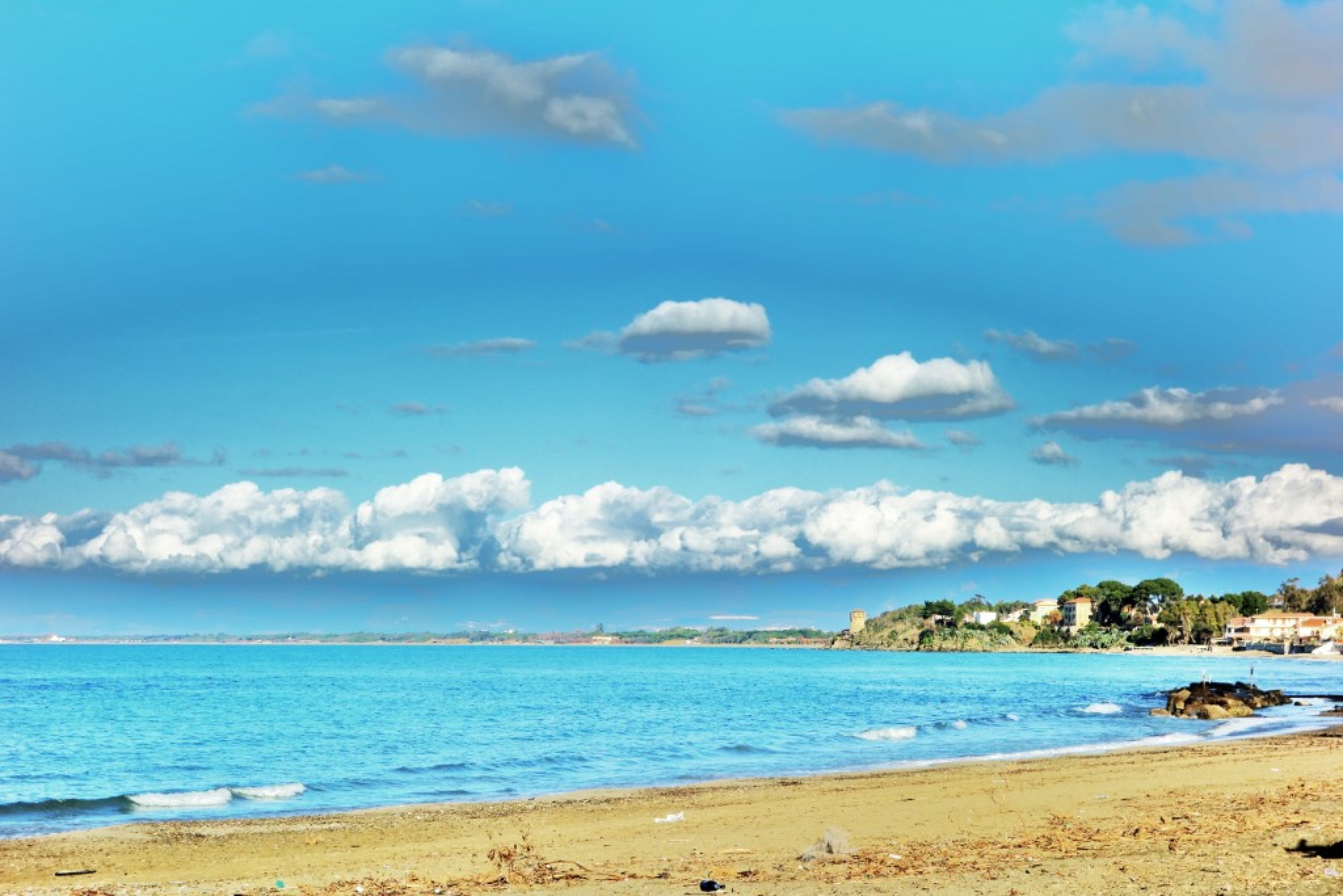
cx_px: 672
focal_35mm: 81
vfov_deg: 16.9
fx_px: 3022
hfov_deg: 25.1
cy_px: 448
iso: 125
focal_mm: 30.14
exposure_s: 1/800
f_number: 7.1
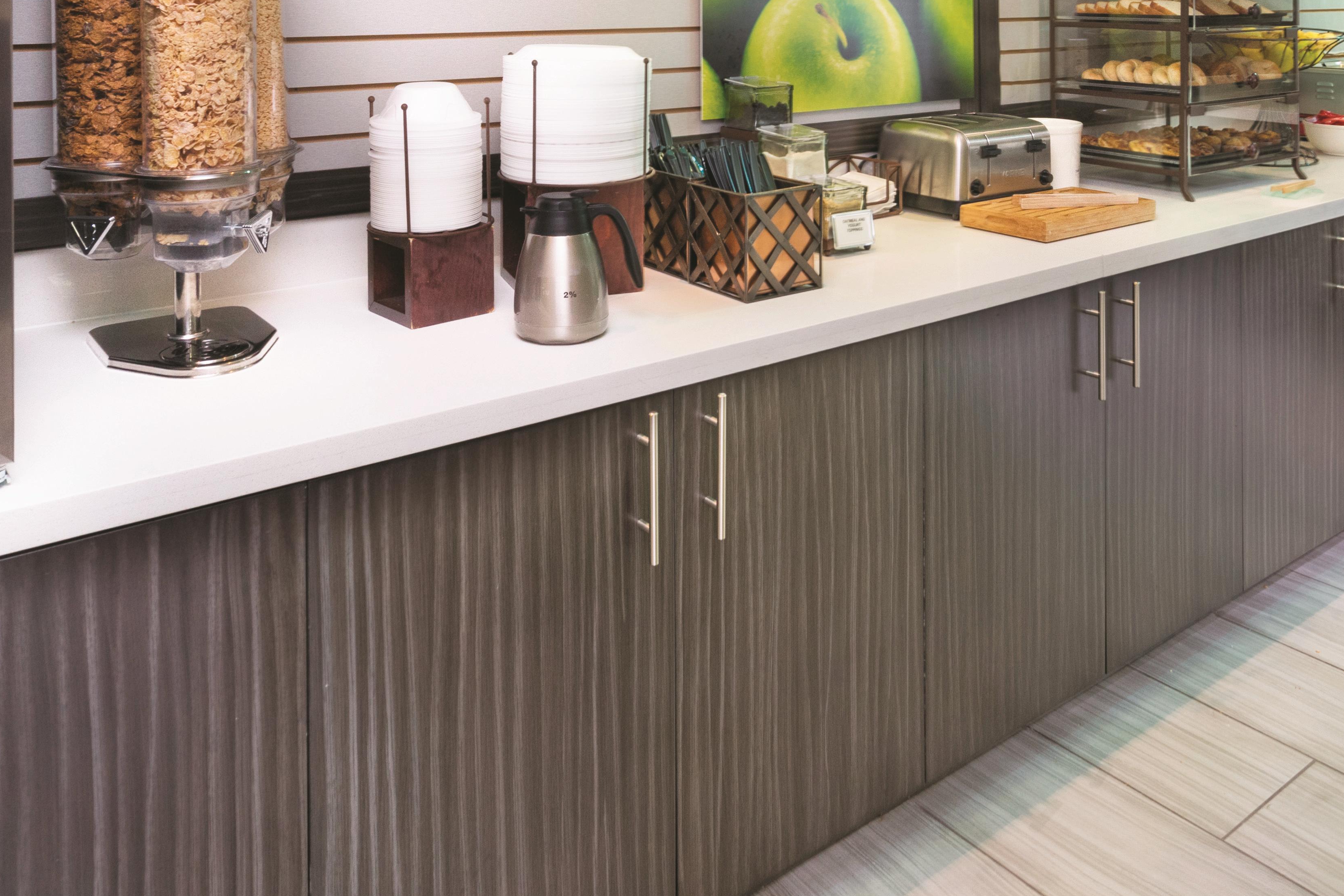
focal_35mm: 29
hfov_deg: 63.7
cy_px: 94
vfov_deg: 41.5
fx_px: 1083
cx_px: 664
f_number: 11
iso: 400
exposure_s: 1/3
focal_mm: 16
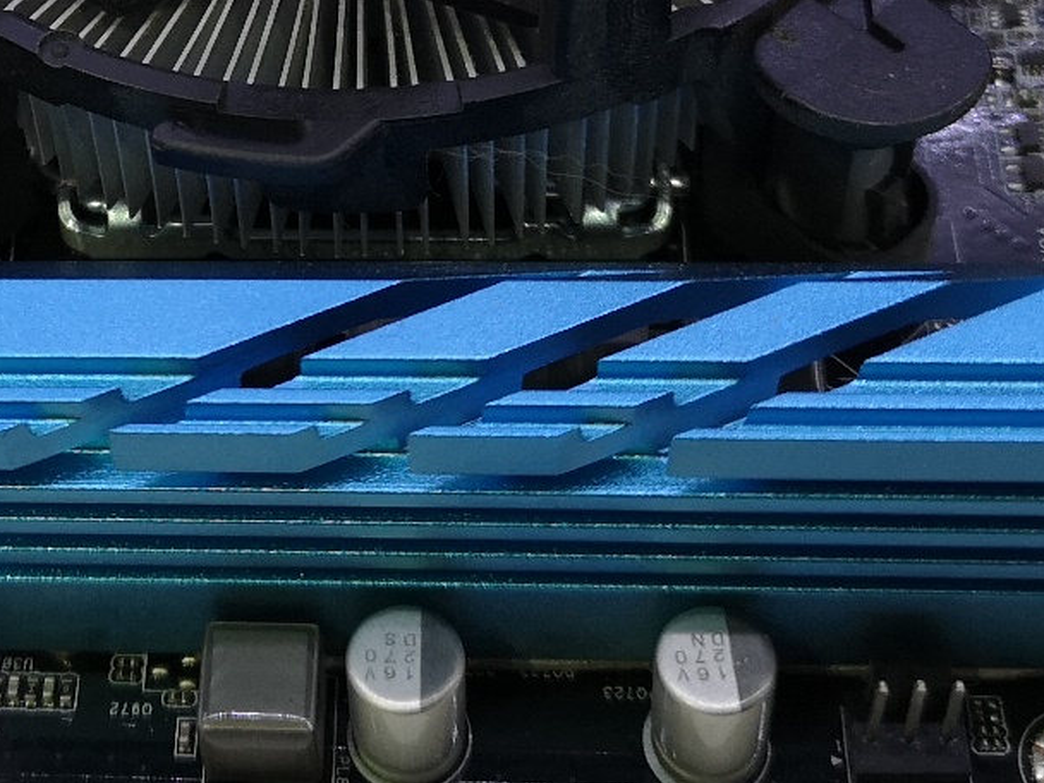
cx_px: 237
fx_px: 2443
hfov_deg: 23.8
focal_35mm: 81
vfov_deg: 17.7
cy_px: -48
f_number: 1.8
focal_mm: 3.95
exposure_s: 1/100
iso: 250
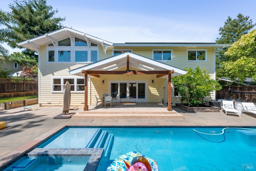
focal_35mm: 14
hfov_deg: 104.3
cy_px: 86
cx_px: 128
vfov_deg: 81.2
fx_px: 100
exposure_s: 1/640
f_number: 8
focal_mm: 14
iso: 200
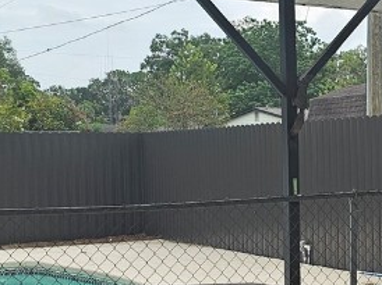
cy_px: 178
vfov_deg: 17.1
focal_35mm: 86
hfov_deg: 22.0
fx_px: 948
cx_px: 375
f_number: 1.7
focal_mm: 6.3
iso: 16
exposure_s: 1/467
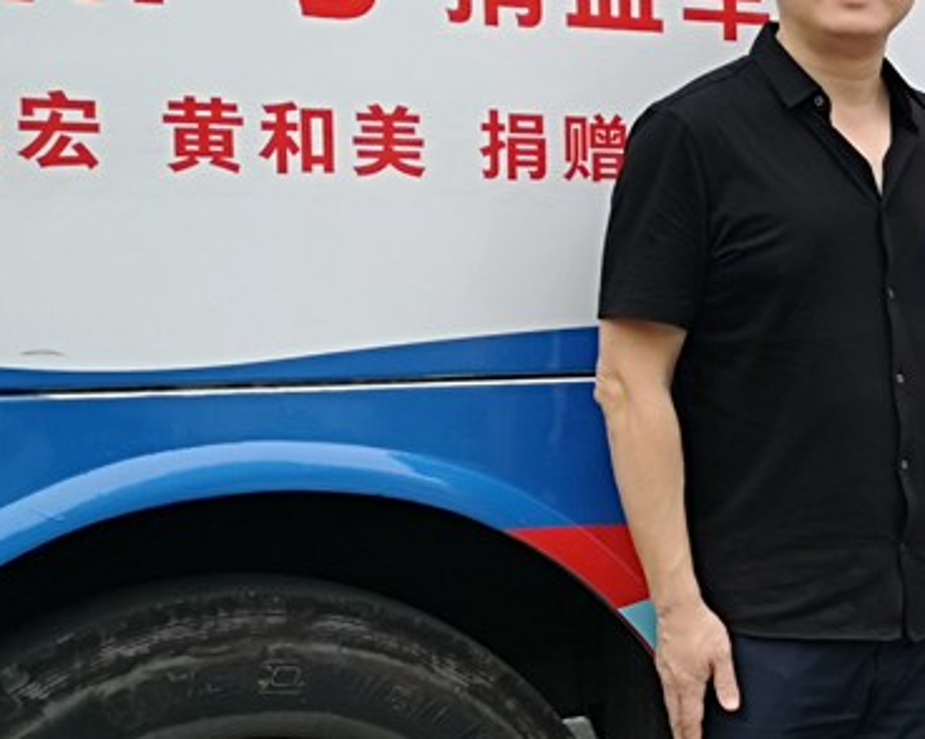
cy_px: 468
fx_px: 2353
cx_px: 1176
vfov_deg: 17.8
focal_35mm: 86
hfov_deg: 20.5
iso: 50
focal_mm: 3.95
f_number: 1.8
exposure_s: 1/417
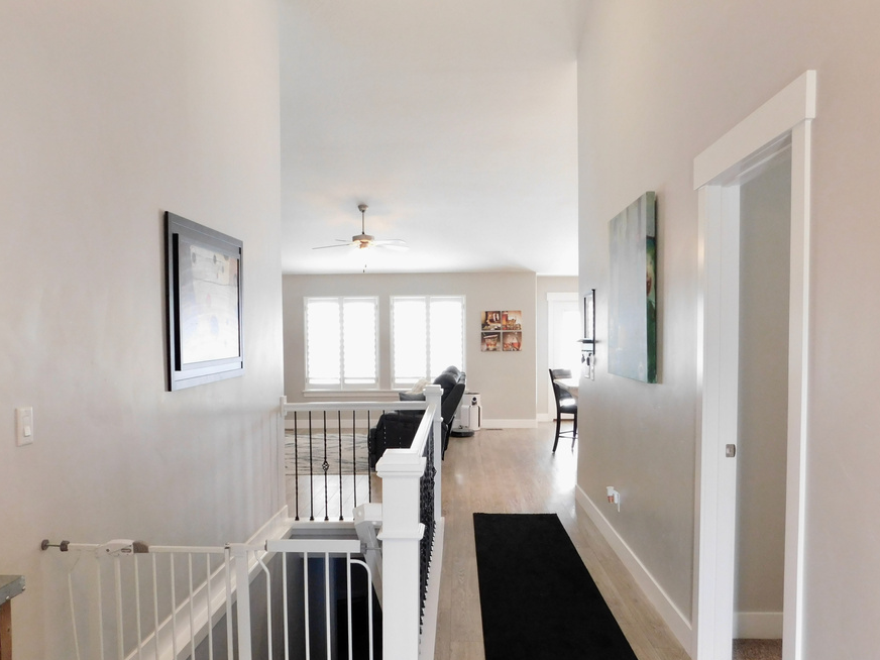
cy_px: 371
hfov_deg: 65.3
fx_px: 686
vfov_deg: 51.2
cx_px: 443
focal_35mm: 27
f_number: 3
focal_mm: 4
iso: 320
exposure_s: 1/30
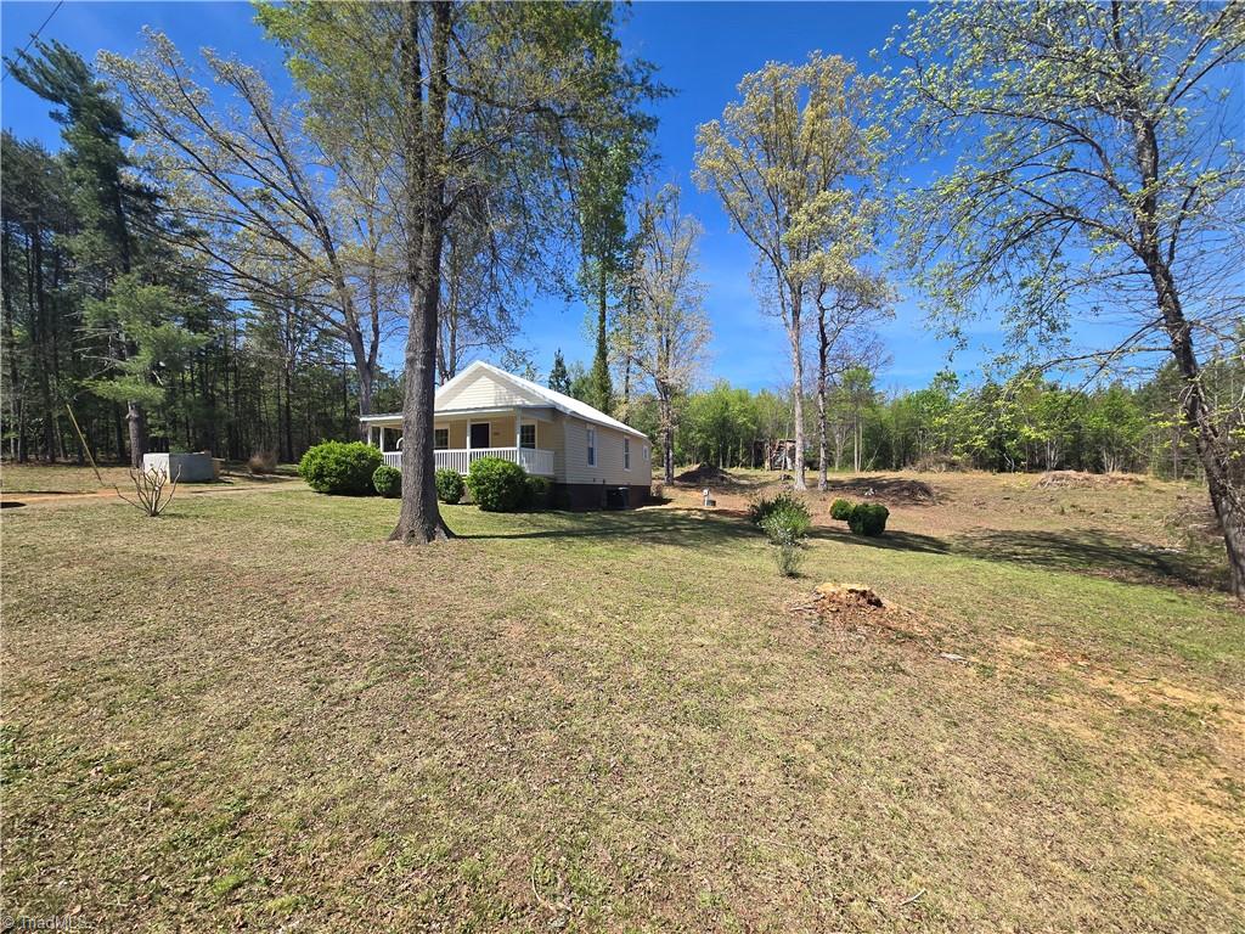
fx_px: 468
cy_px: 467
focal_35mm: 13
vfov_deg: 89.9
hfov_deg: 106.2
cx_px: 622
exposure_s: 1/1650
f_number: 2.2
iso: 50
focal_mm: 2.2
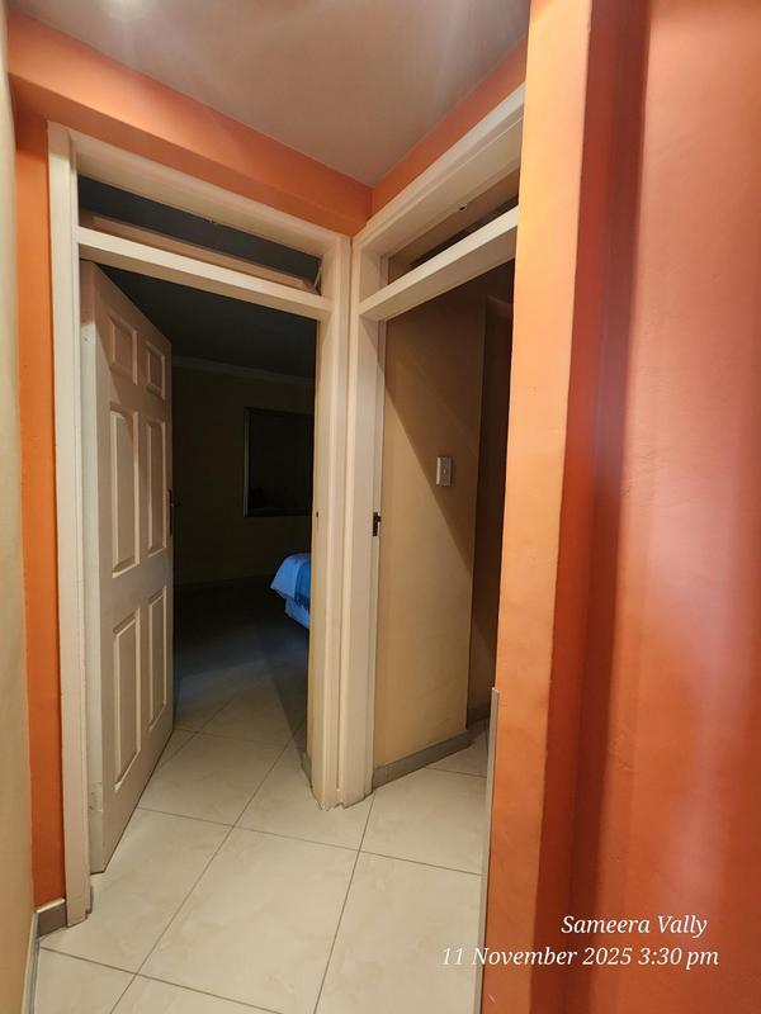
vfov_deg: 106.2
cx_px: 380
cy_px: 507
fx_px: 381
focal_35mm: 13
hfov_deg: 89.9
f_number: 2.2
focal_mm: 2.2
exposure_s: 1/50.3
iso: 320
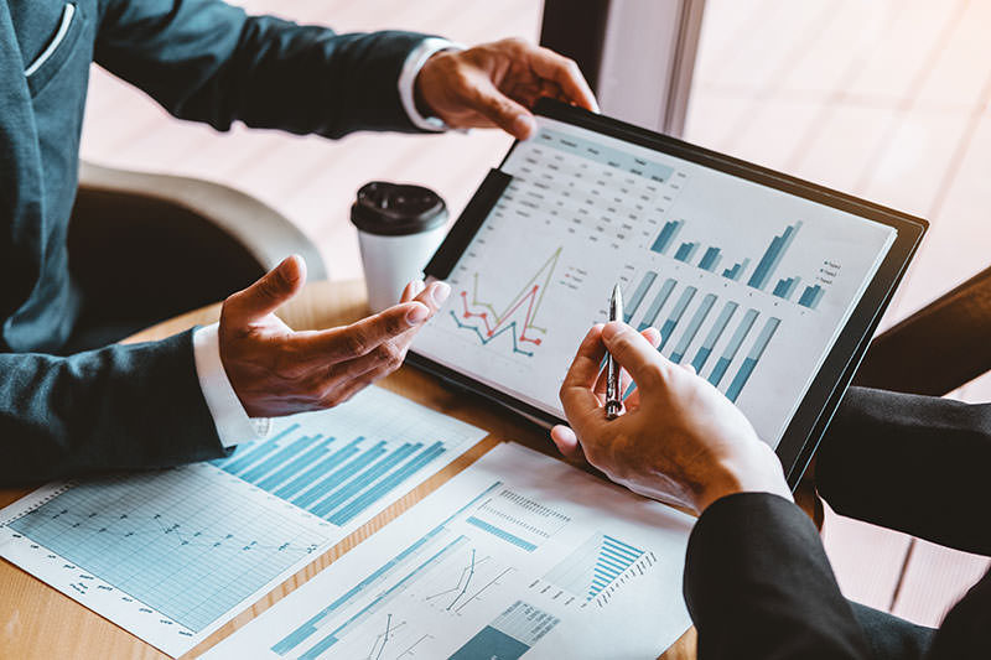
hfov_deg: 37.5
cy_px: 330
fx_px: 1459
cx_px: 496
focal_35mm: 53
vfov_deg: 25.5
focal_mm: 35
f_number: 2
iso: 250
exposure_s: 1/400
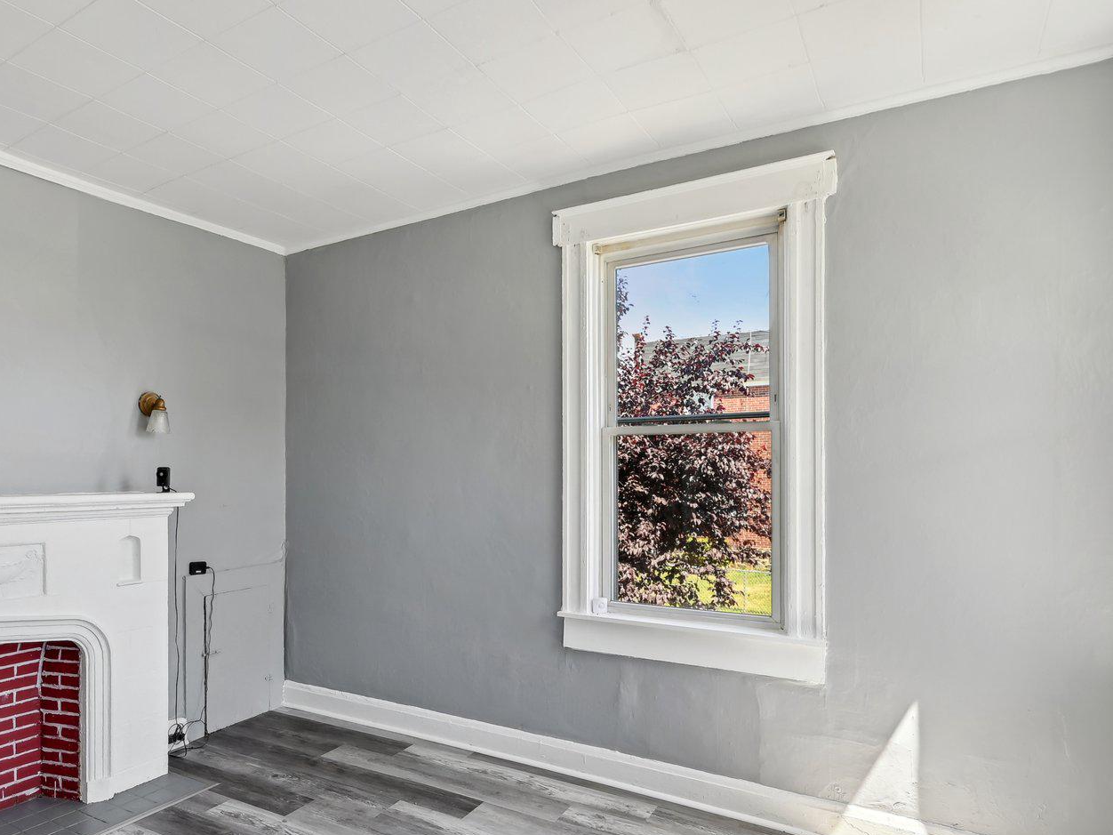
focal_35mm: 22
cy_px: 491
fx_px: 707
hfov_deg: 75.2
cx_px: 423
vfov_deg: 60.7
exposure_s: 1/15
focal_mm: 14
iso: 125
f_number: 8
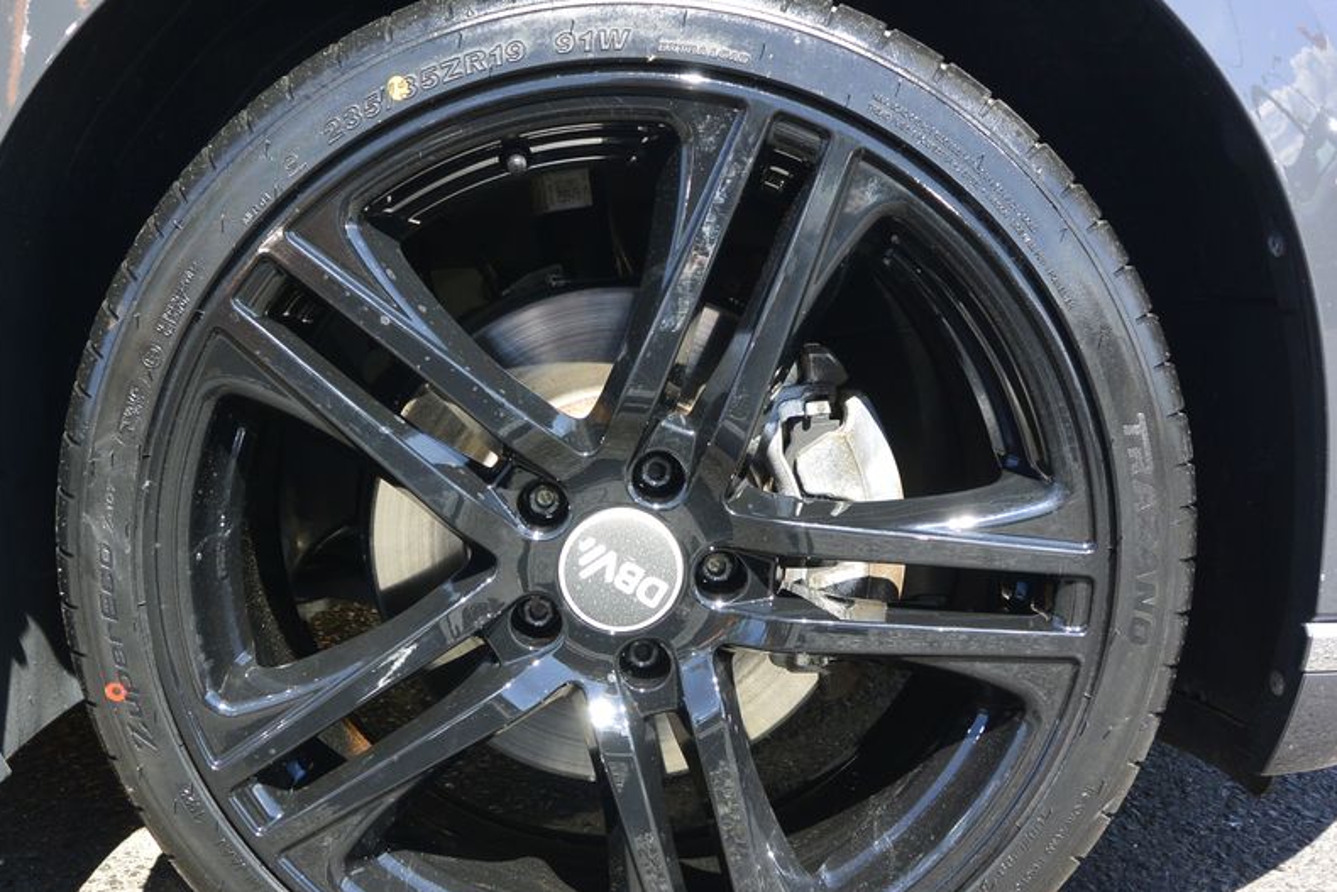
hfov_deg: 54.3
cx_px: 584
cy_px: 564
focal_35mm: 35
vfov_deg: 37.6
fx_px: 1300
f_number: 4
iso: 160
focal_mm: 10
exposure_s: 1/250
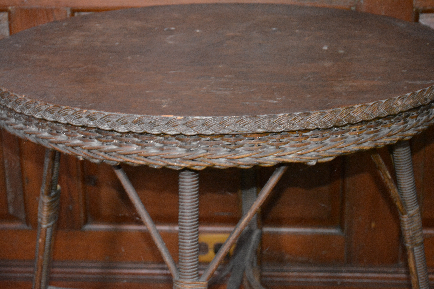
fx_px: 995
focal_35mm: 82
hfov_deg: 24.6
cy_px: 144
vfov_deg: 16.6
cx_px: 217
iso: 3200
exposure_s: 1/60
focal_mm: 55
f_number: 5.6
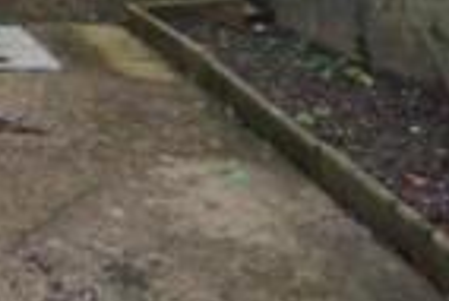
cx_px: -182
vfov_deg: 16.4
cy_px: -249
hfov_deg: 24.3
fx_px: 861
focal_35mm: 69
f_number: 4
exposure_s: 1/160
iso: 800
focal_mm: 10
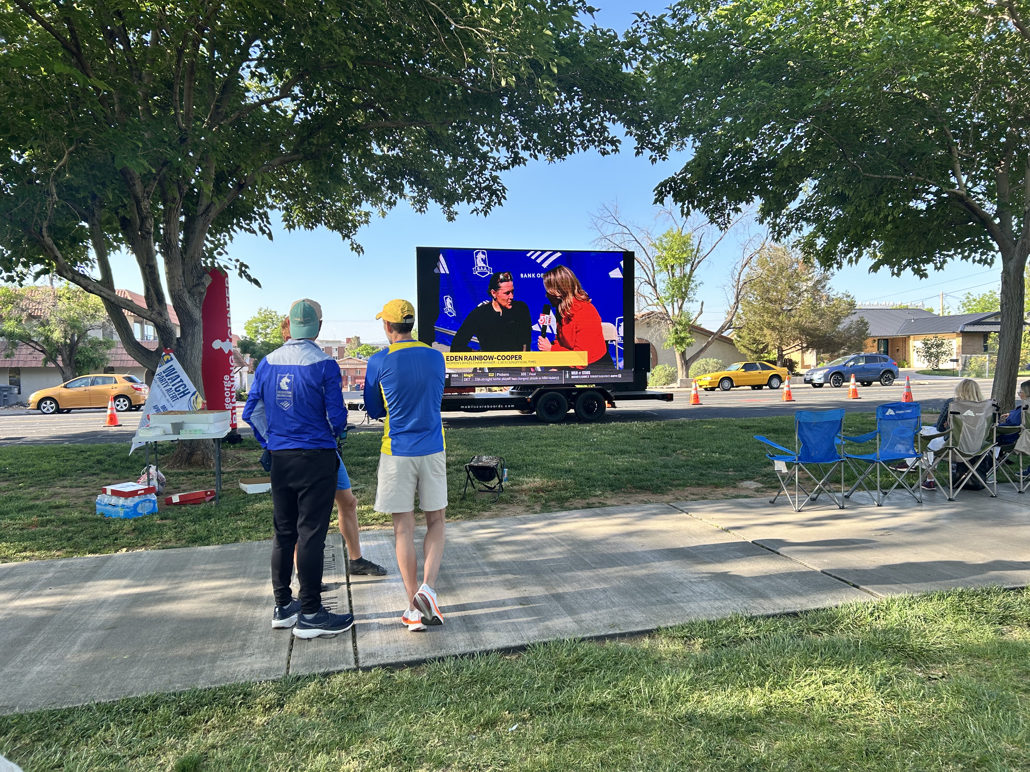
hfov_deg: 67.3
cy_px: 386
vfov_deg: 53.1
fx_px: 774
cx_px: 515
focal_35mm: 26
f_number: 1.5
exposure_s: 1/607
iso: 50
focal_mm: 5.7
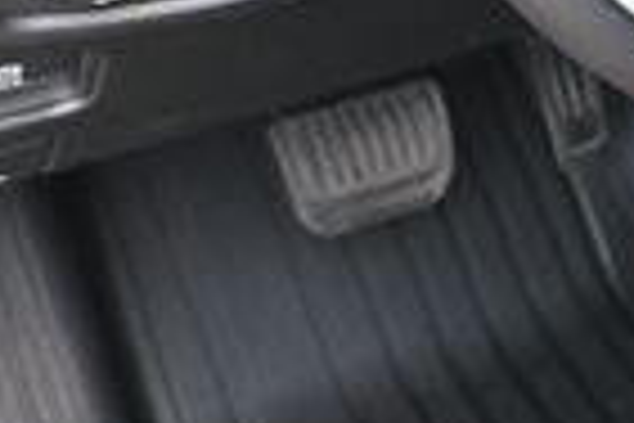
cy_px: -135
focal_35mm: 136
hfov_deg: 13.8
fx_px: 2395
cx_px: 1061
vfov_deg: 9.9
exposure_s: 1/125
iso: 500
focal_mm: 20
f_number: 3.8
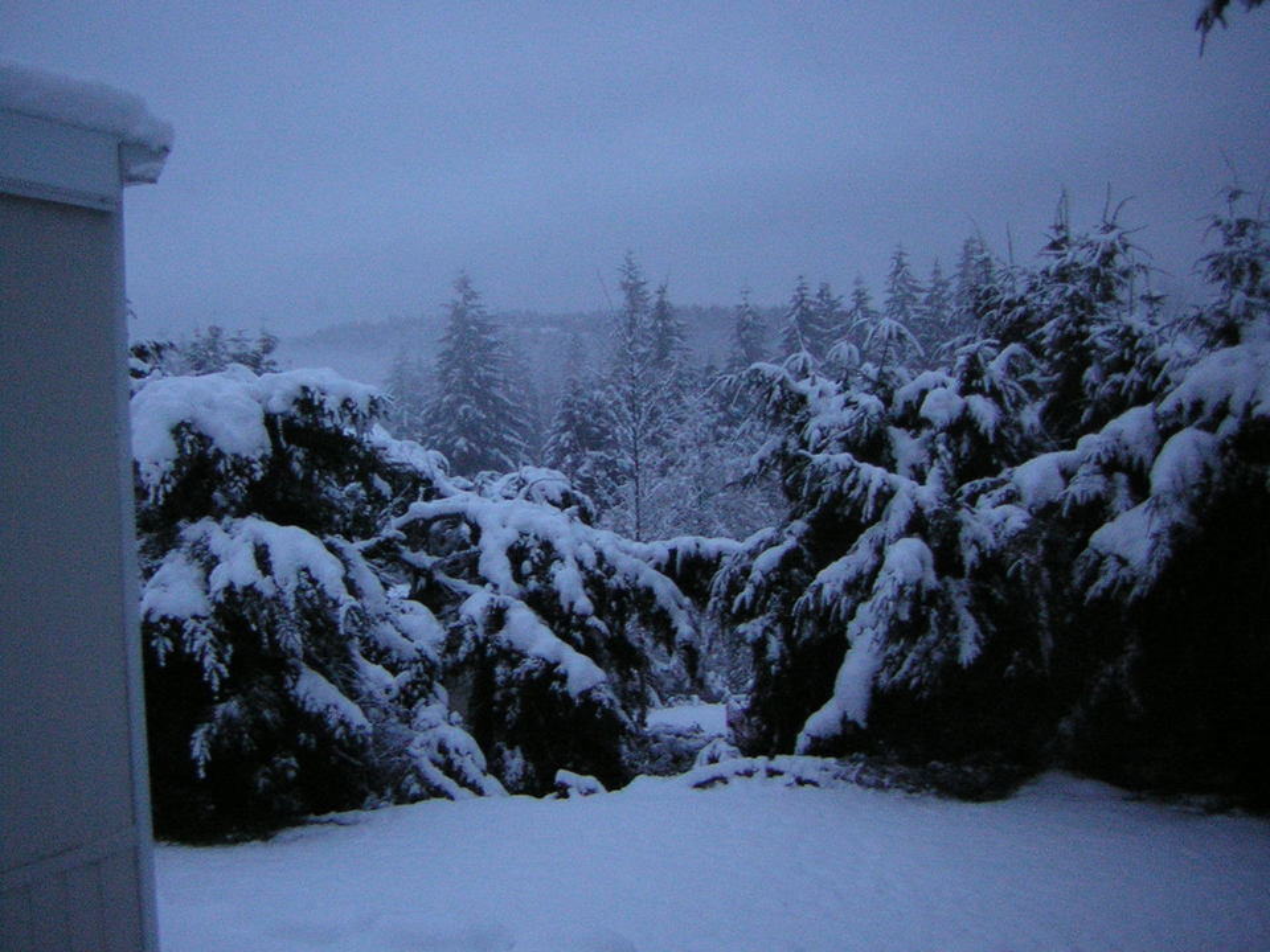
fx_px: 1321
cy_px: 476
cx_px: 635
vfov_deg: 39.7
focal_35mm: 36
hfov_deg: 51.4
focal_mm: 4.7
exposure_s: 1/15.1
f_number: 2.6
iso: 200
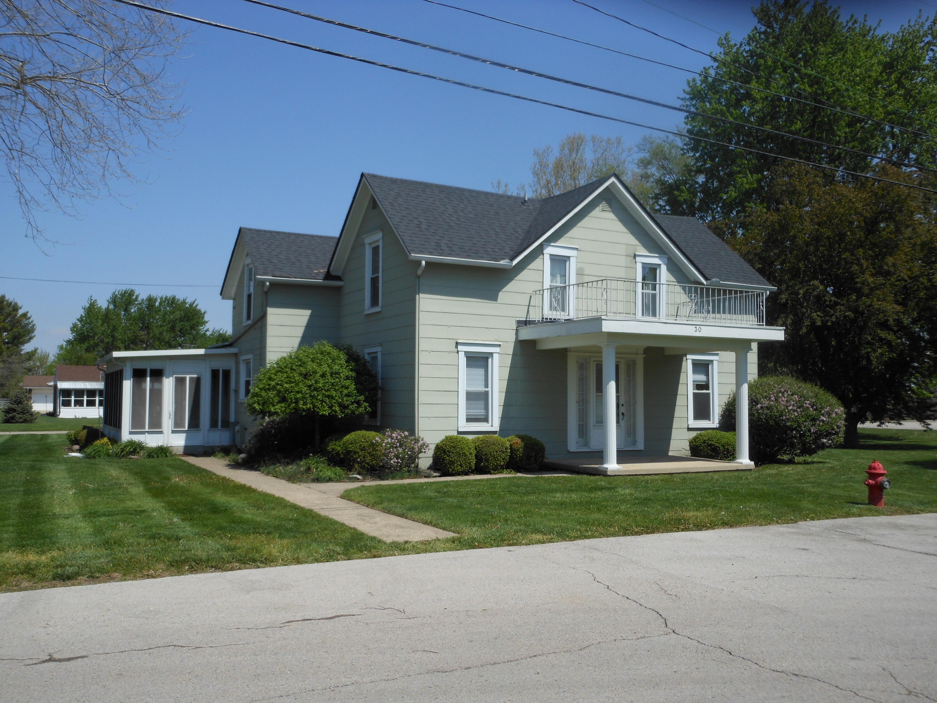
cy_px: 352
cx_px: 468
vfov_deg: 42.9
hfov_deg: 55.4
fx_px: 893
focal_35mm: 33
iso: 80
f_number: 4
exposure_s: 1/1000
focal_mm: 5.9
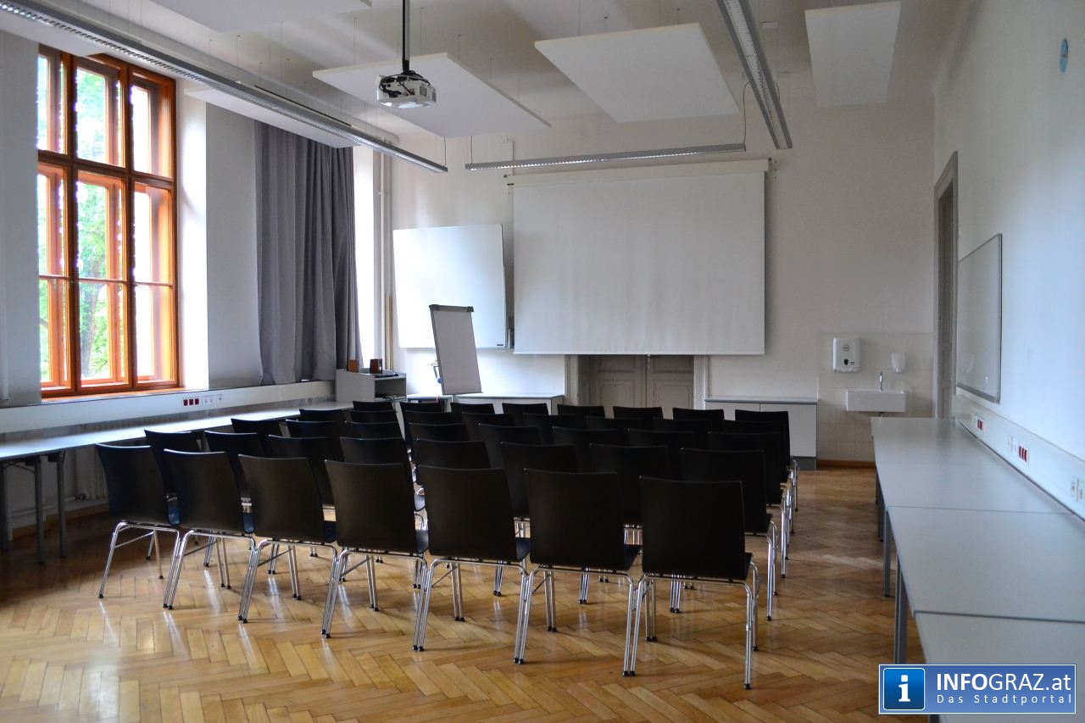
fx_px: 814
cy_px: 362
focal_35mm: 27
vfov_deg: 47.9
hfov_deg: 67.4
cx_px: 542
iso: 1600
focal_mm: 18
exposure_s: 1/50
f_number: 3.5
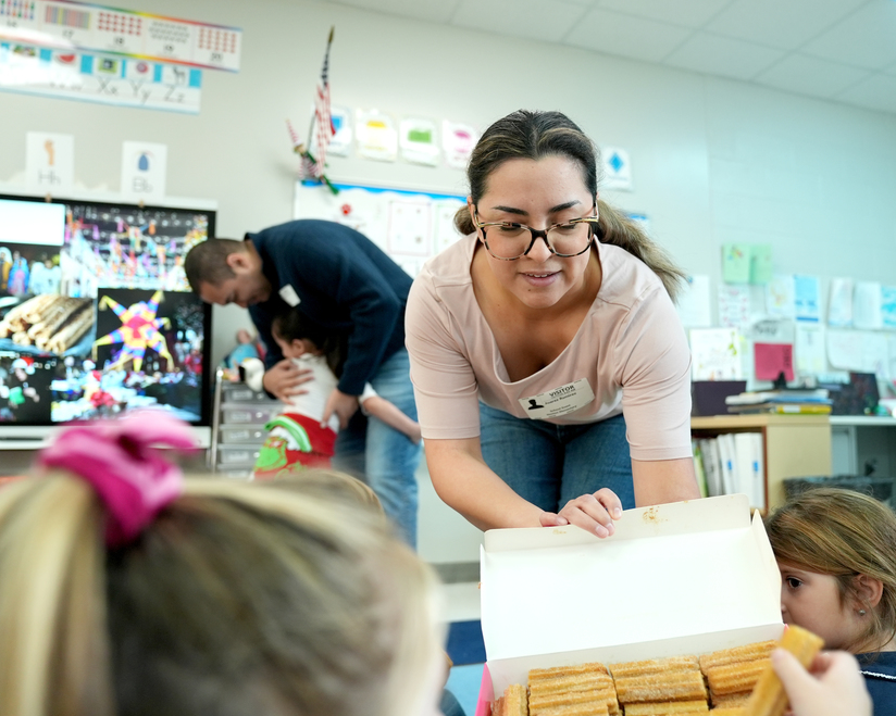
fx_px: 742
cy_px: 360
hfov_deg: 61.9
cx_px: 521
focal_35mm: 28
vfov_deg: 51.5
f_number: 2.8
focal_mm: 24
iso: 1250
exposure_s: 1/160
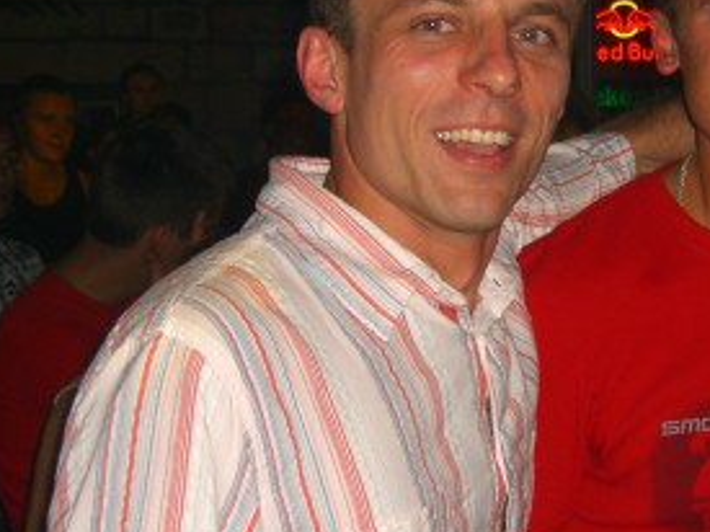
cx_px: 583
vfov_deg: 17.8
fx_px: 1702
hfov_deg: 23.2
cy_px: 300
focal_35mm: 83
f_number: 2.8
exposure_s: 1/60
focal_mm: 7.9
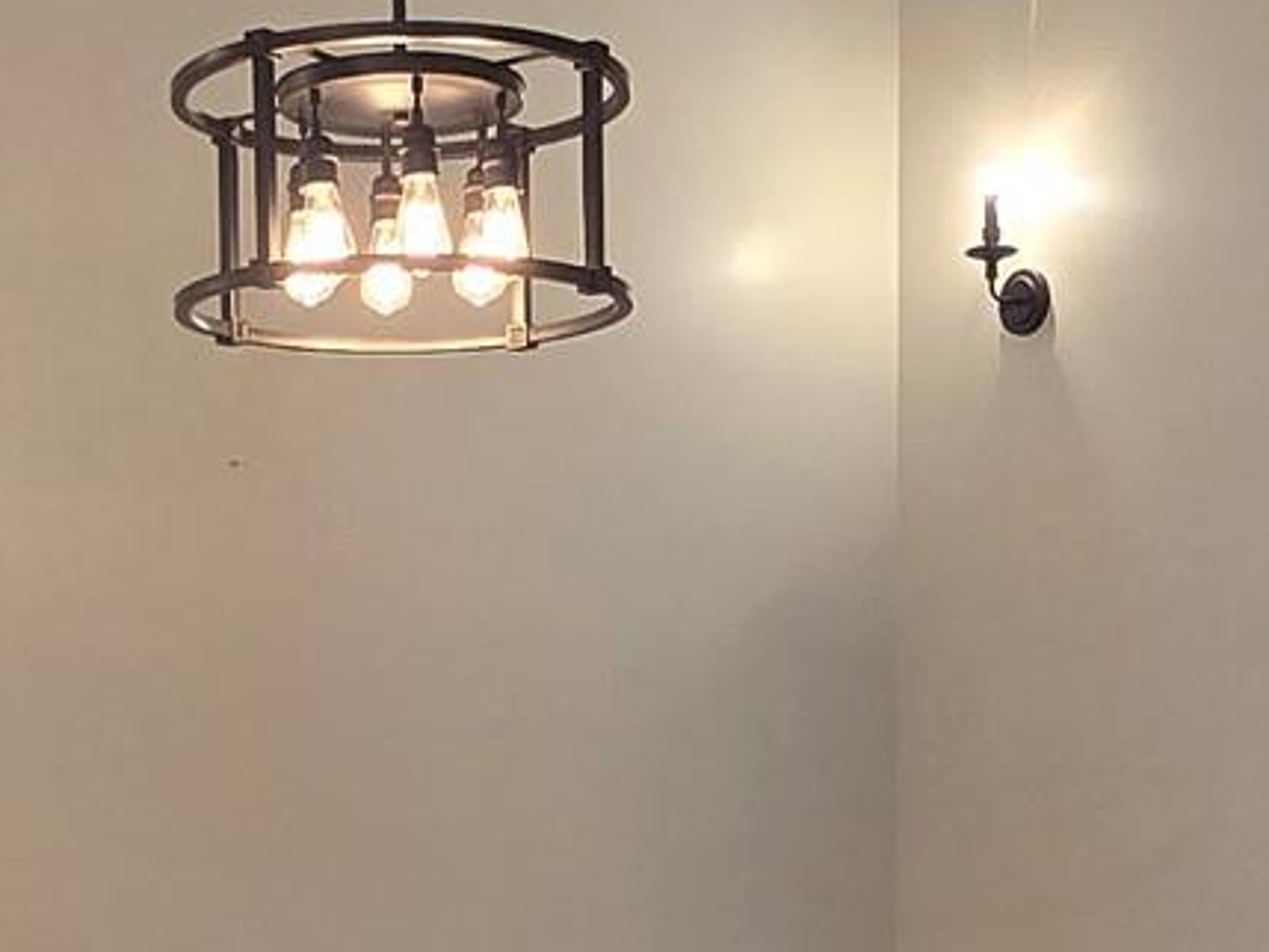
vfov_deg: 22.9
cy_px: 905
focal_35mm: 62
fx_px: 2274
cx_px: 408
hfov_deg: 30.9
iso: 200
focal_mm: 2.2
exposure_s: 1/60
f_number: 2.2
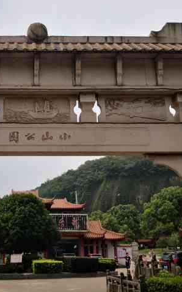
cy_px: 145
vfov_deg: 47.2
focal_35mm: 42
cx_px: 31
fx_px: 333
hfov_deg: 29.7
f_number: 1.6
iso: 50
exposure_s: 1/1250
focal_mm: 3.95
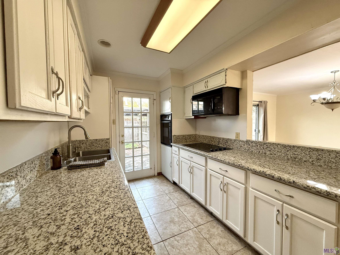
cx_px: 170
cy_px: 128
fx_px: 138
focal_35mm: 14
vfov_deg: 85.7
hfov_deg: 102.1
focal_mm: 2.22
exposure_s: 1/120
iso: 400
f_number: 2.2
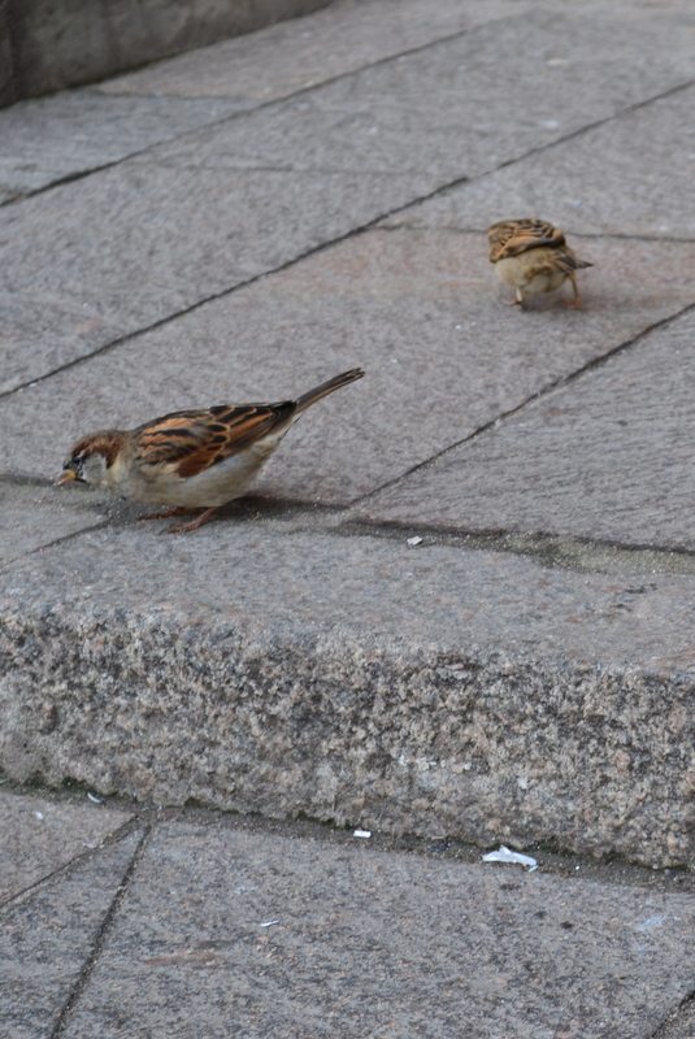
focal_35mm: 72
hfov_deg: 19.0
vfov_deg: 28.0
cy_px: 520
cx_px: 348
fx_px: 2080
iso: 400
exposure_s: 1/60
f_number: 8
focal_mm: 48
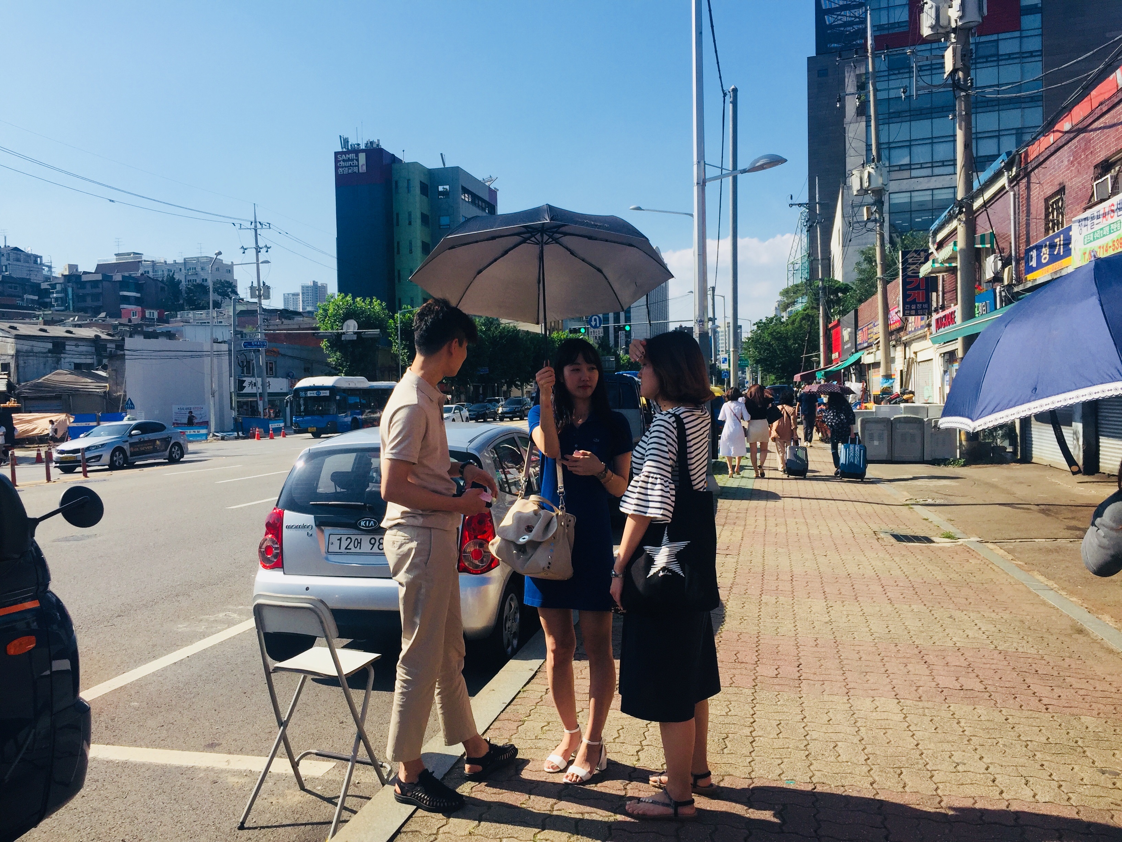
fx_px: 940
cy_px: 421
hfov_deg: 61.7
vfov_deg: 48.2
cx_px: 561
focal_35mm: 29
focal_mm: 4.15
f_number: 2.2
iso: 32
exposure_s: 1/2083
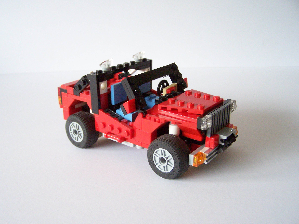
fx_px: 328
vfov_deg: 37.7
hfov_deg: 49.0
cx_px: 150
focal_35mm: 38
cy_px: 112
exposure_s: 1/90
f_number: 2.8
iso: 400
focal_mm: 6.3
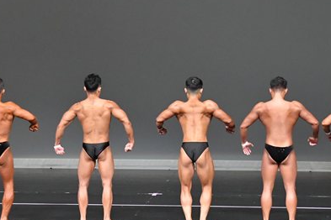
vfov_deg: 5.1
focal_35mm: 272
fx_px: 2501
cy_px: 113
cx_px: 126
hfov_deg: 7.6
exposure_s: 1/400
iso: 5000
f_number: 5.6
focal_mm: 92
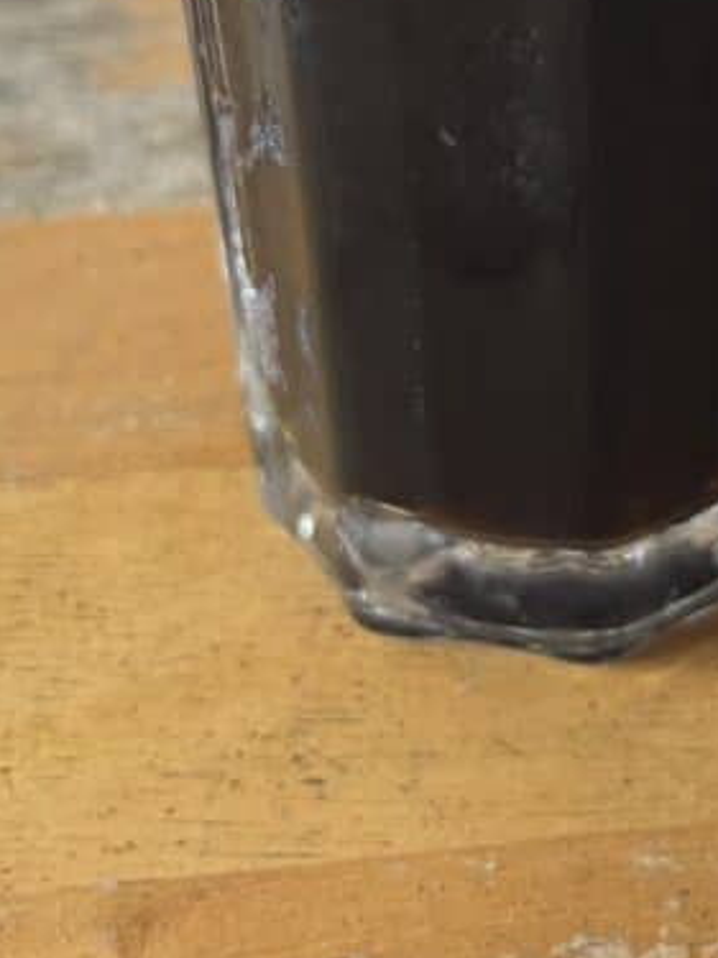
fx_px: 1965
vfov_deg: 25.5
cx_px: 608
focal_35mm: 71
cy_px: -79
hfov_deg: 20.4
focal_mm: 5.1
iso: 125
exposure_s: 1/50
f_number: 1.6
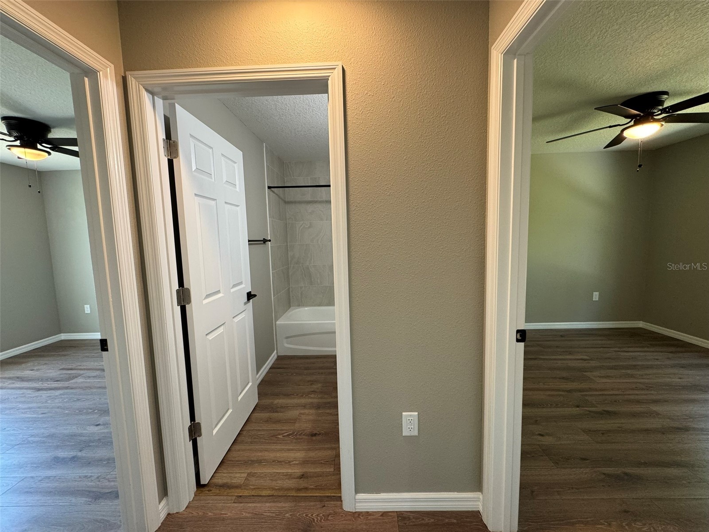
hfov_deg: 102.1
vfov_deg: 85.7
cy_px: 266
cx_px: 354
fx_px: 287
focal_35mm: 14
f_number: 2.2
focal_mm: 2.22
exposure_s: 1/60
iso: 200
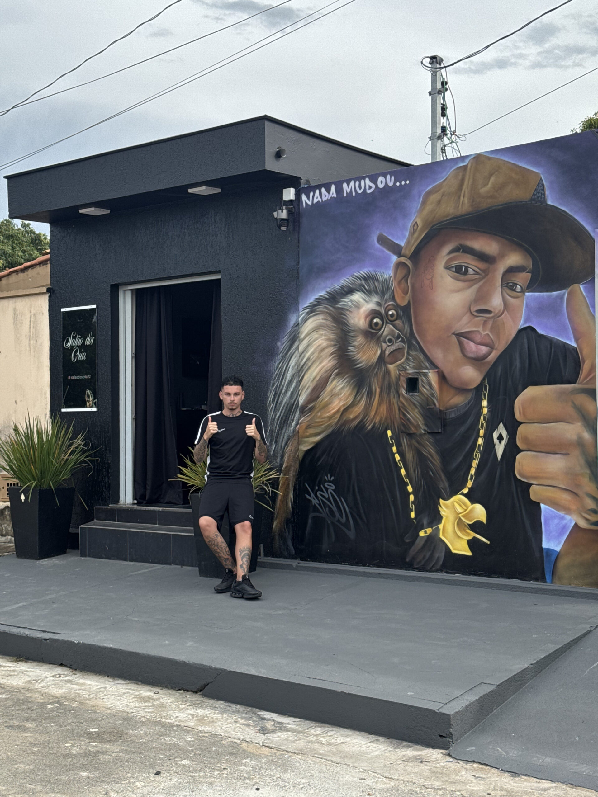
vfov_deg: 39.7
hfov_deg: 30.3
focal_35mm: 48
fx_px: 1106
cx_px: 299
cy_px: 398
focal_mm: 6.76
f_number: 1.78
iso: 64
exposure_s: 1/1395
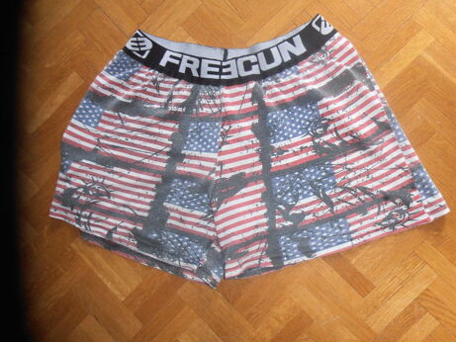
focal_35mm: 25
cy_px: 169
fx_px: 329
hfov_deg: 69.4
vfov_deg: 54.9
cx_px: 222
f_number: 3
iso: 125
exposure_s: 1/30
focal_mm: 4.2
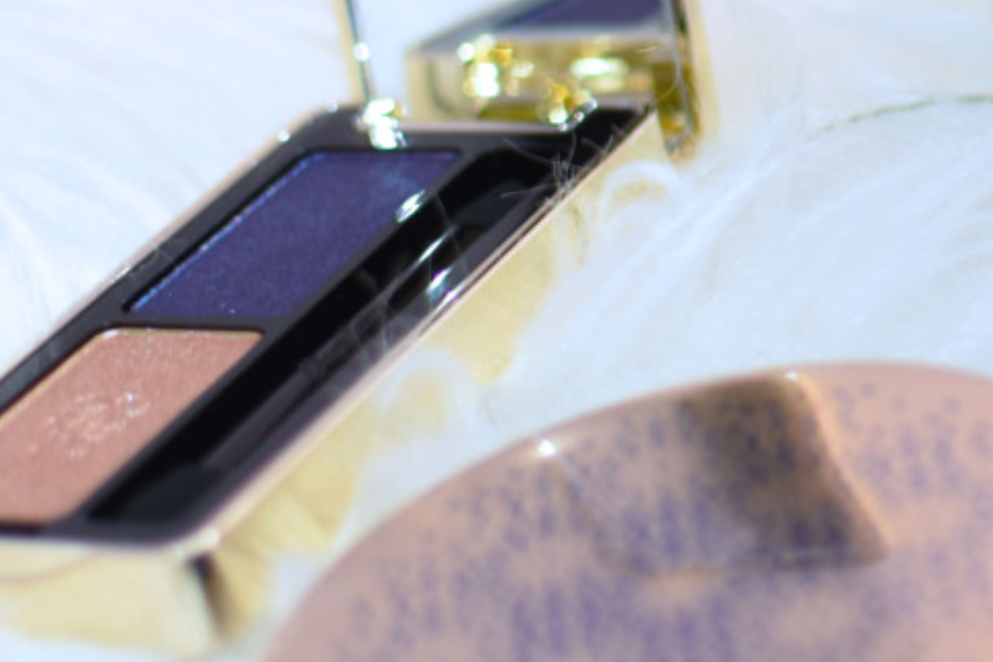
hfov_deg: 12.6
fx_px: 4288
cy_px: -227
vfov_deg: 8.7
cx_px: 1469
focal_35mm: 155
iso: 100
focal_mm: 35
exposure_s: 1/100
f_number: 2.8
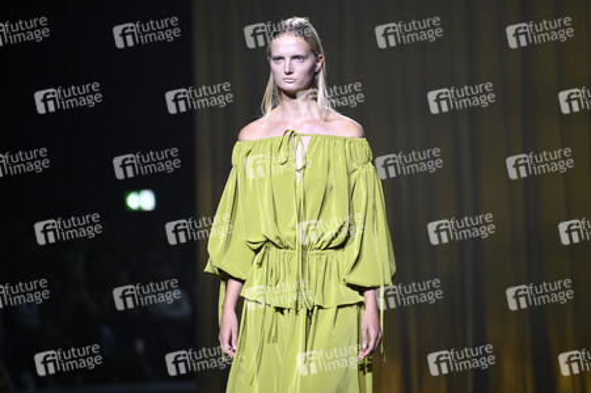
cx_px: 296
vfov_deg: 4.6
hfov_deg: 6.9
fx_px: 4921
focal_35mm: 300
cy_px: 196
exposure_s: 1/250
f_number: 5.6
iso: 5000
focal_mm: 300
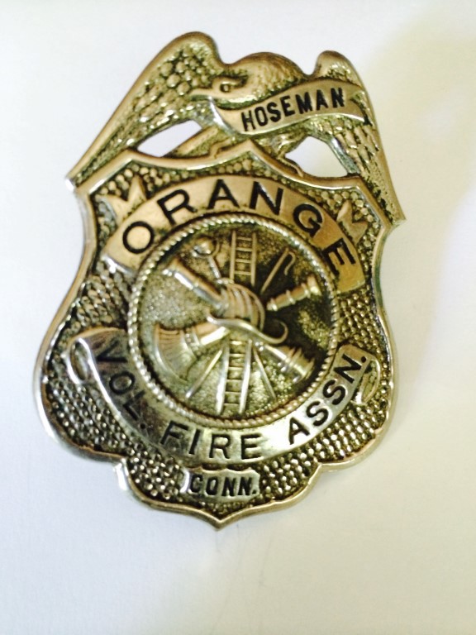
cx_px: 238
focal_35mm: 30
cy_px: 318
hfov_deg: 46.8
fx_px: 550
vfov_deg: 60.0
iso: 320
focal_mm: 4.12
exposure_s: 1/30
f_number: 2.2
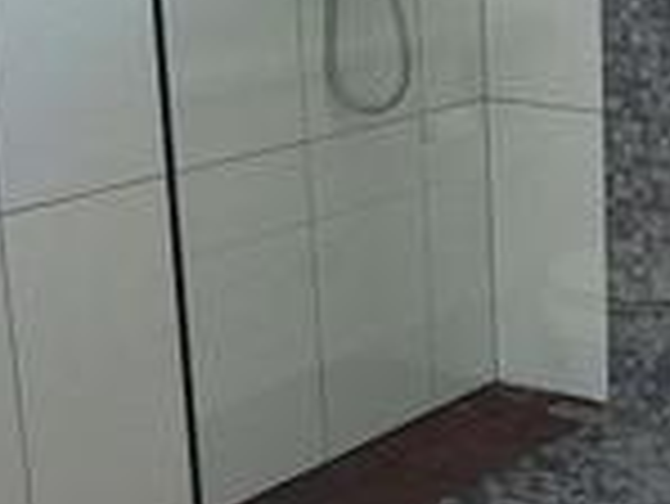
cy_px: 234
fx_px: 1666
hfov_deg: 21.0
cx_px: 836
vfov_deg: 17.2
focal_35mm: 86
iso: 50
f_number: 2.2
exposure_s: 1/50
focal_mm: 1.64
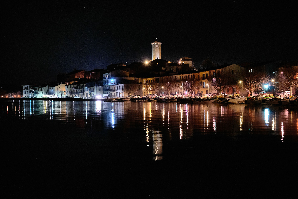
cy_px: 100
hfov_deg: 36.9
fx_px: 447
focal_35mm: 54
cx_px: 149
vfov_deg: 25.1
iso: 6400
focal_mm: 35.8
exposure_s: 1/2
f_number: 5
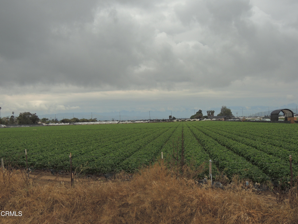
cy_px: 112
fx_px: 405
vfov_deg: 30.9
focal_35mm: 47
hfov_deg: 40.4
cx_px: 149
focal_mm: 8.3
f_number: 3.5
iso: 100
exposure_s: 1/640
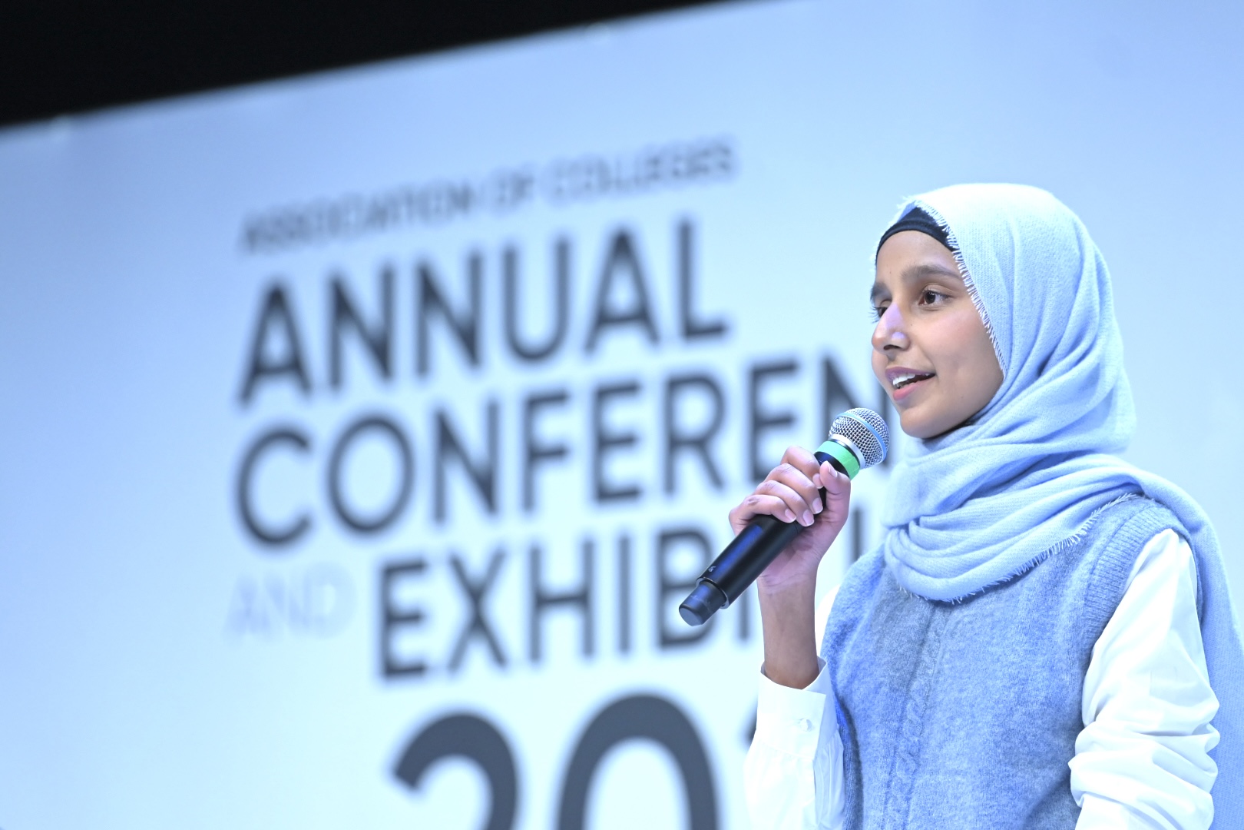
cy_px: 415
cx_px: 622
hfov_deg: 6.9
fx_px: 10366
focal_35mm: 300
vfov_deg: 4.6
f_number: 2.8
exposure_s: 1/250
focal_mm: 200
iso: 2000
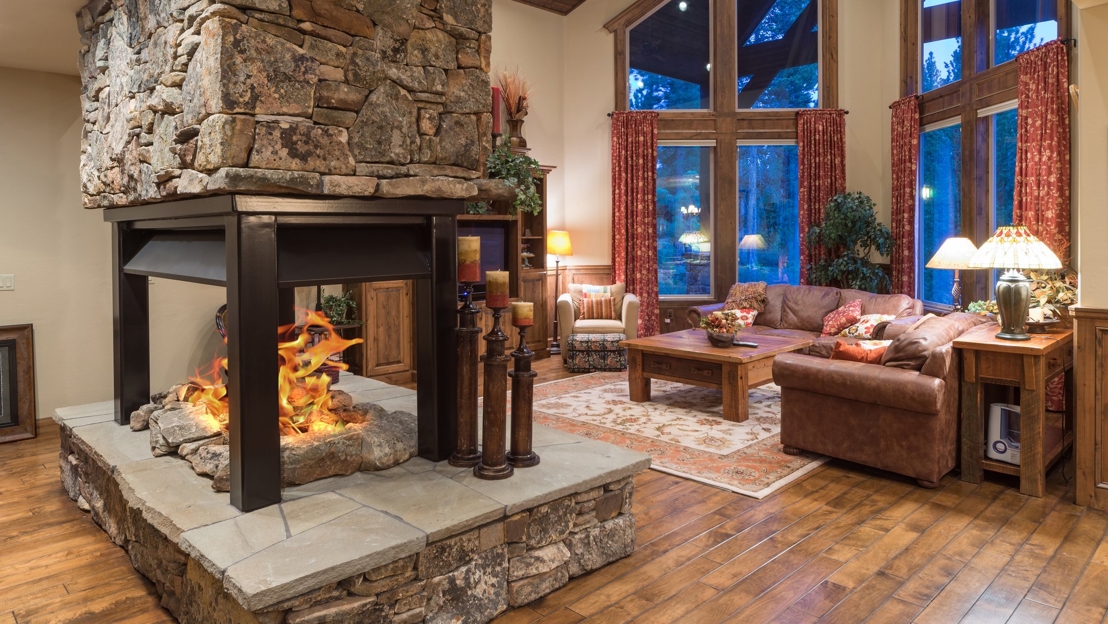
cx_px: 552
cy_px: 263
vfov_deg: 45.8
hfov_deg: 74.0
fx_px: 735
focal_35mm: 25
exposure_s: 5
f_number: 11
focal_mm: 23
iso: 200
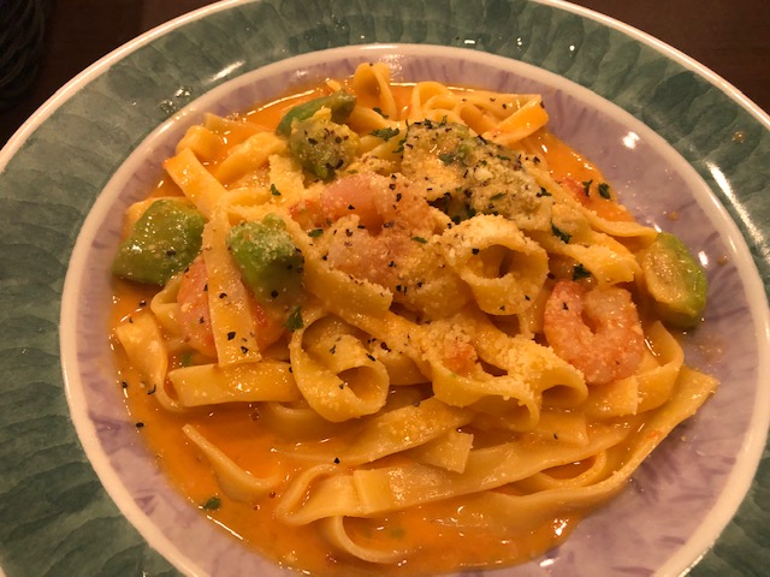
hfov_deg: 63.4
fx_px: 623
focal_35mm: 28
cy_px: 288
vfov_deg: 49.7
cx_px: 385
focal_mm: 3.99
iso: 100
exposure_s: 1/6
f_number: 1.8
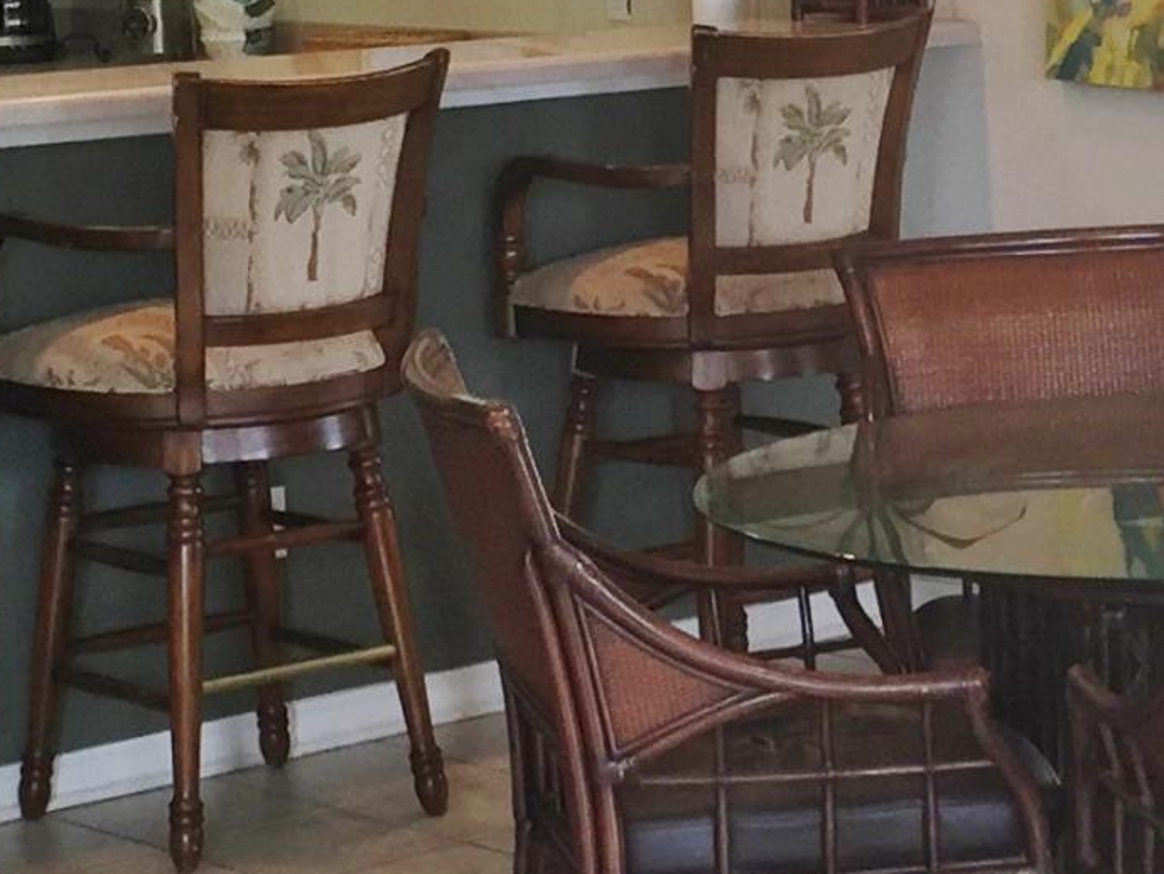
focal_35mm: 126
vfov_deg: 11.8
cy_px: 314
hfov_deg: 15.5
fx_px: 4238
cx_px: 997
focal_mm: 4.15
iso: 40
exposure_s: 1/60
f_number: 2.2
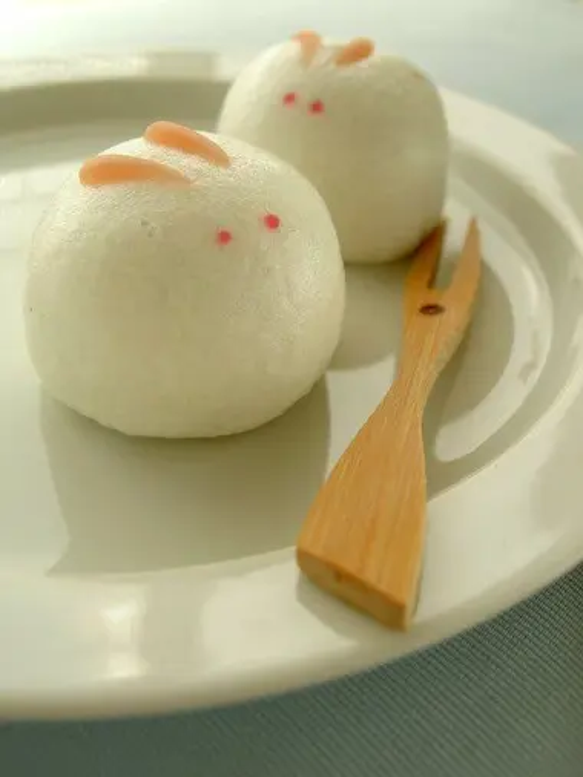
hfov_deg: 36.8
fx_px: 876
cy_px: 388
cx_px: 292
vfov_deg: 47.9
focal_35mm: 39
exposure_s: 1/80
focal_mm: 8
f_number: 2.8
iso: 50
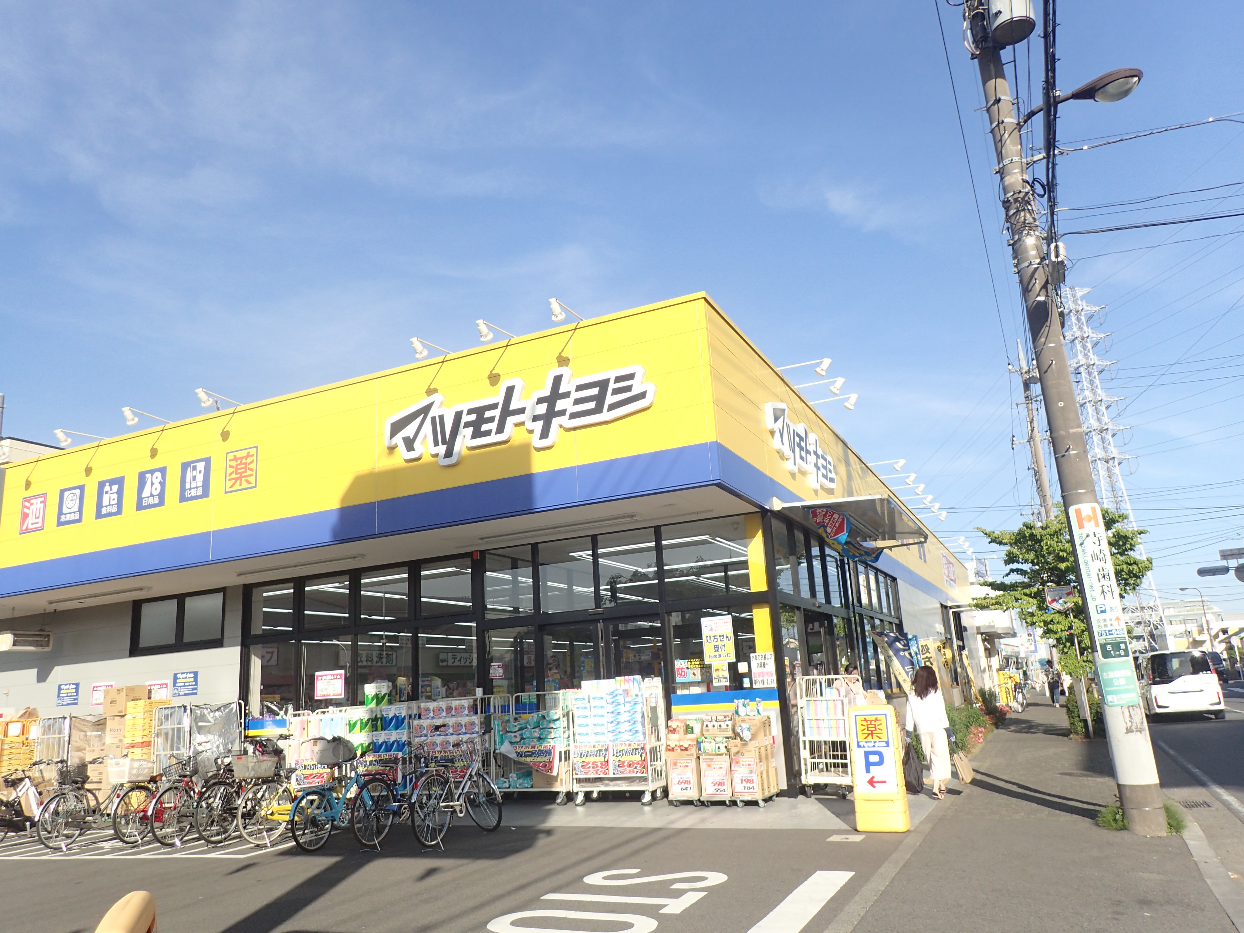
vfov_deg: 54.9
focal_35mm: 25
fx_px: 898
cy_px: 466
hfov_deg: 69.4
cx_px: 622
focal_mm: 4.5
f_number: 2.8
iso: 100
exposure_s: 1/1000
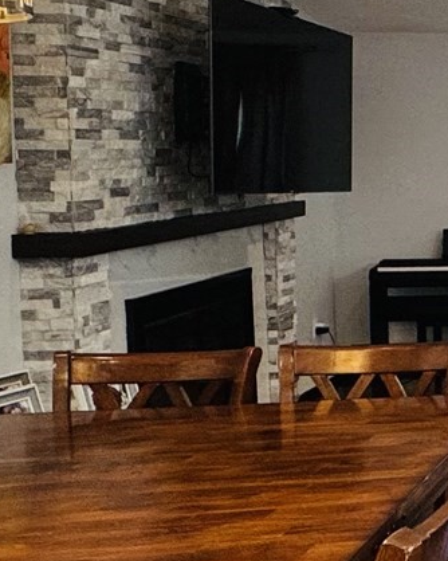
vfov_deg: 28.2
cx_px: 972
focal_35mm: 67
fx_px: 1111
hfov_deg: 15.9
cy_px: 196
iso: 160
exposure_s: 1/120
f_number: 2.2
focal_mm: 2.22
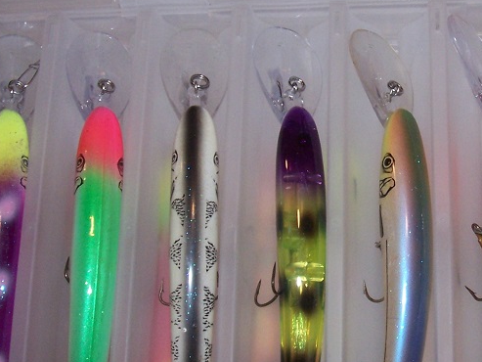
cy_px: 160
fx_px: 961
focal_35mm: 69
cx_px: 349
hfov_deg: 27.8
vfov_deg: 21.3
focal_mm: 5.6
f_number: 2.7
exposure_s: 1/60
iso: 125
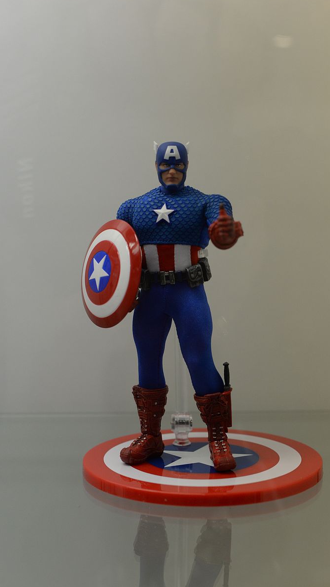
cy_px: 291
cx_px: 173
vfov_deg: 39.2
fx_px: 824
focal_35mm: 53
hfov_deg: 22.6
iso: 1600
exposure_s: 1/200
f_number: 5
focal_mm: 50
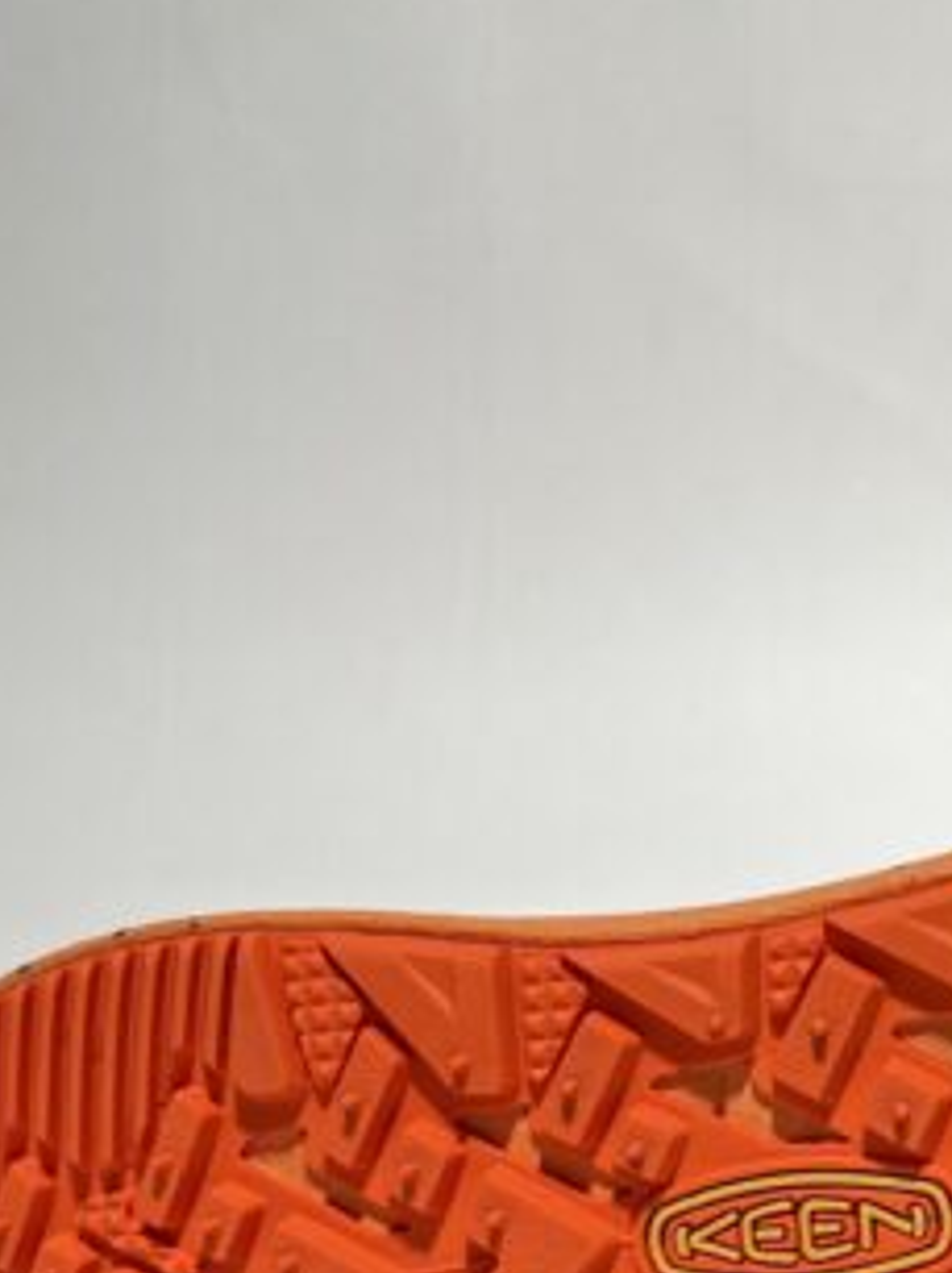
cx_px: 994
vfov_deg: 28.3
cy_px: 903
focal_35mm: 68
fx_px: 2497
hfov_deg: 20.7
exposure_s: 1/242
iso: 50
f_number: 1.6
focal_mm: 5.1
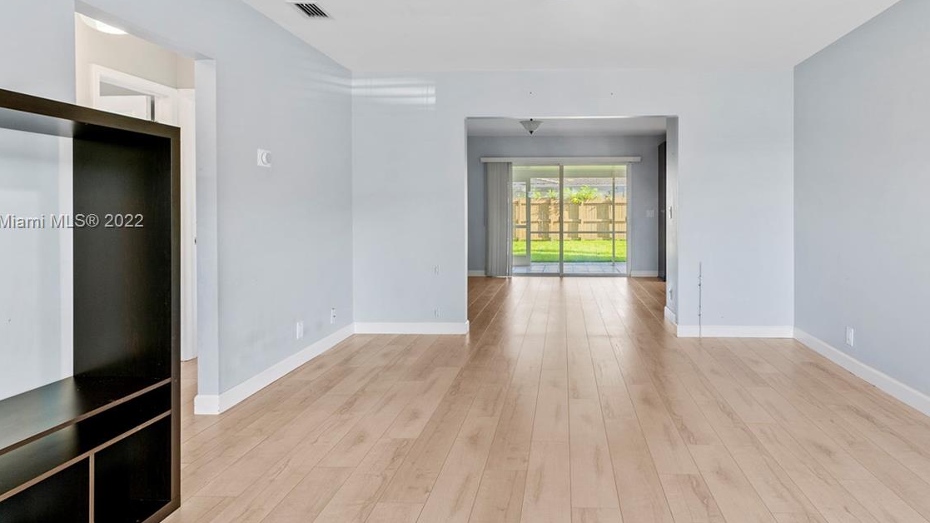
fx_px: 518
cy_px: 222
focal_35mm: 21
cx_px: 544
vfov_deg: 53.4
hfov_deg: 83.1
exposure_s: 1/2.5
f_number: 9
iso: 250
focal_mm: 14
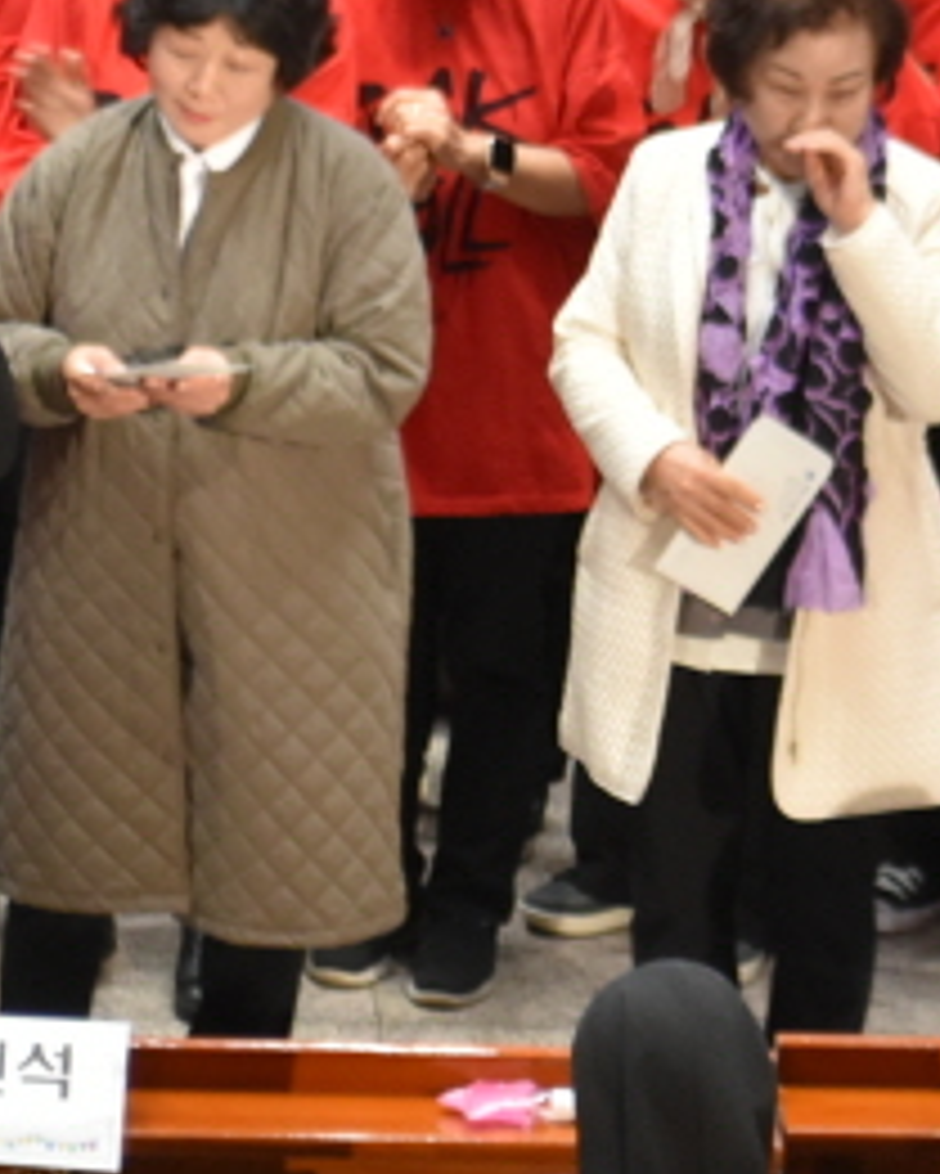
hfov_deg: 4.1
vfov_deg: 5.1
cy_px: 792
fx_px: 13137
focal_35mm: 378
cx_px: 589
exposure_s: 1/60
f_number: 4.5
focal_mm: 70
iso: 1250
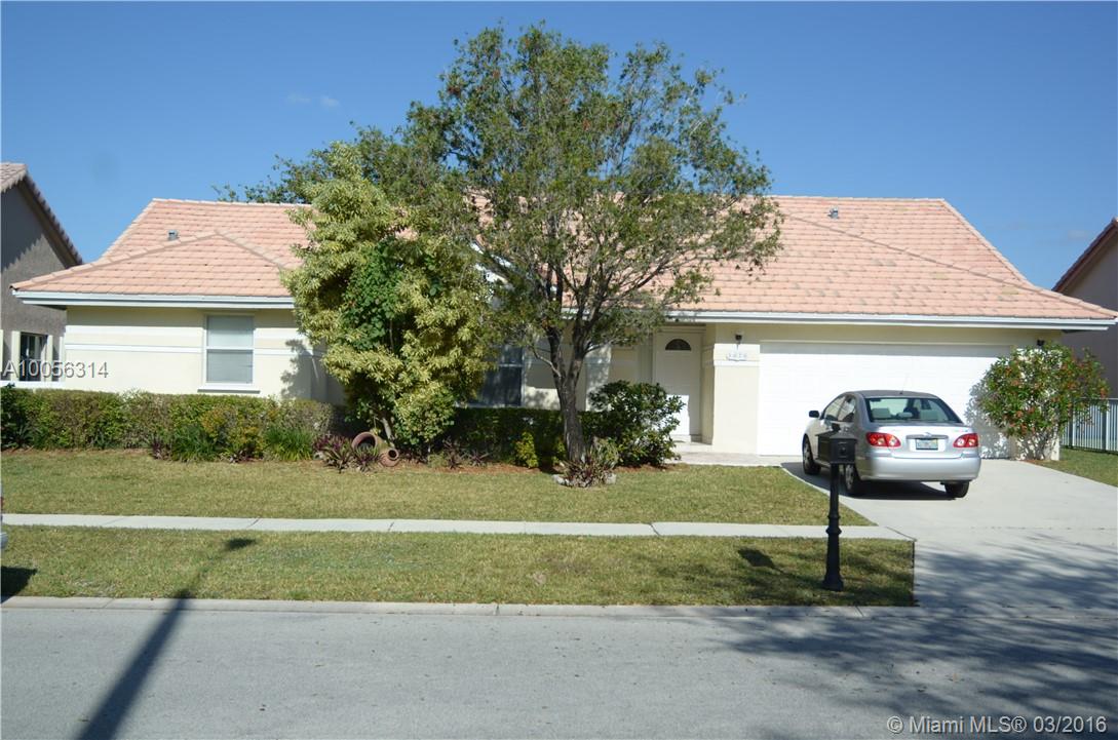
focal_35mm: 40
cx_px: 559
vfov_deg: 32.9
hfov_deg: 48.0
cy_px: 370
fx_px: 1255
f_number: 4.5
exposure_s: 1/1600
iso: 125
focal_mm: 27
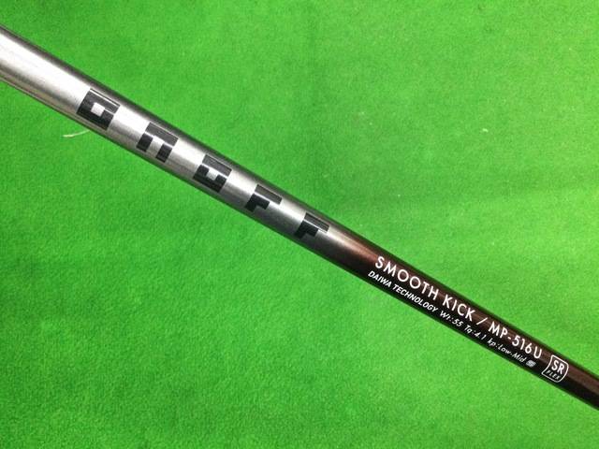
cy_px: 224
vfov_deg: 45.4
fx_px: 536
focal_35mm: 31
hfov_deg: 58.4
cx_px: 300
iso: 250
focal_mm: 3.3
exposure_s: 1/30
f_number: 2.4
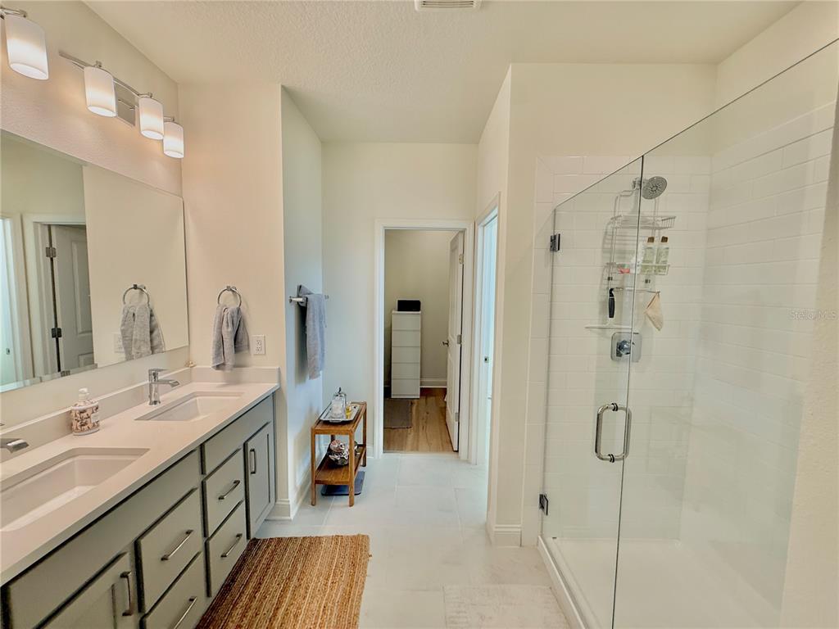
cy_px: 314
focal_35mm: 14
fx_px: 339
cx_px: 420
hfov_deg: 102.1
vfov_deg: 85.7
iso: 100
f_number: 2.2
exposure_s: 1/120
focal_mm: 2.22
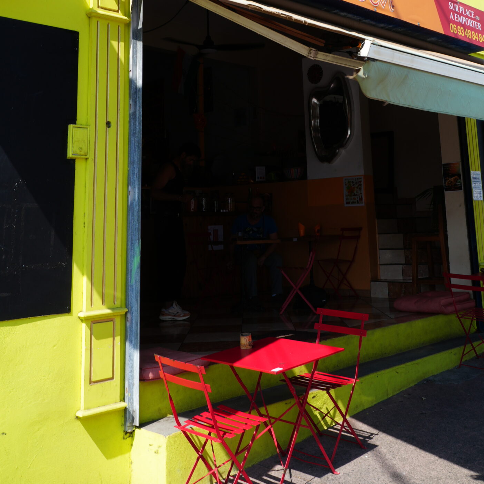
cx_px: 267
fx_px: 664
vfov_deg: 37.8
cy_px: 65
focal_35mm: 42
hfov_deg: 40.0
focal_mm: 18
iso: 100
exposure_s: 1/80
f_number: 11
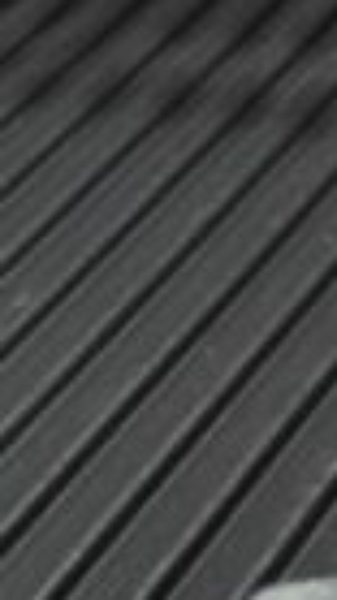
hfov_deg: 4.0
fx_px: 4806
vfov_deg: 7.1
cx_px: 259
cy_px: 99
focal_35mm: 302
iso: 320
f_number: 1.78
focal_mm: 6.76
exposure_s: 1/33
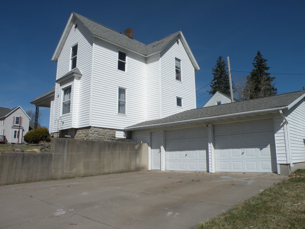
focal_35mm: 27
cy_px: 114
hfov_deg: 65.3
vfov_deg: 51.4
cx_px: 152
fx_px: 238
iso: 64
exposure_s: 1/466
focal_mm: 4.7
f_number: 8
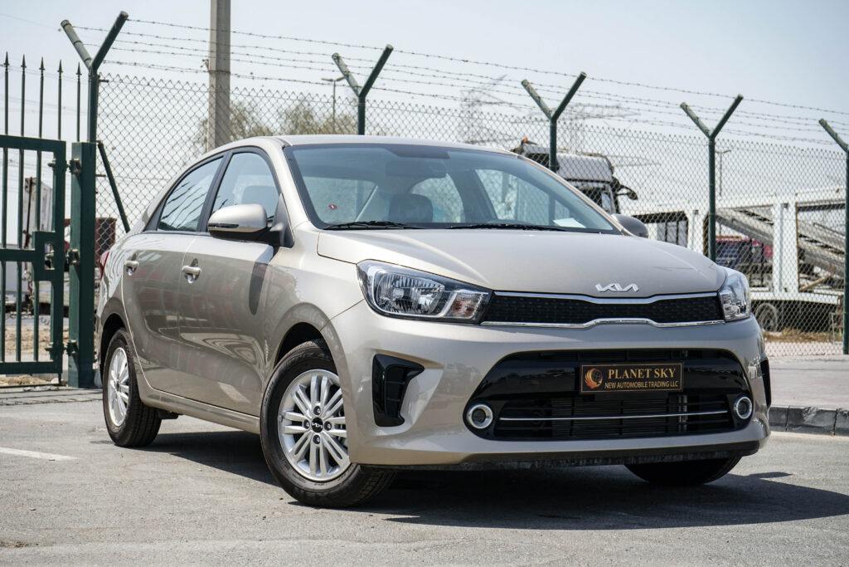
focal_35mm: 66
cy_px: 284
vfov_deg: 20.6
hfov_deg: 30.5
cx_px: 424
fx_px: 1557
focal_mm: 66
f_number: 9
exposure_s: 1/800
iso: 400
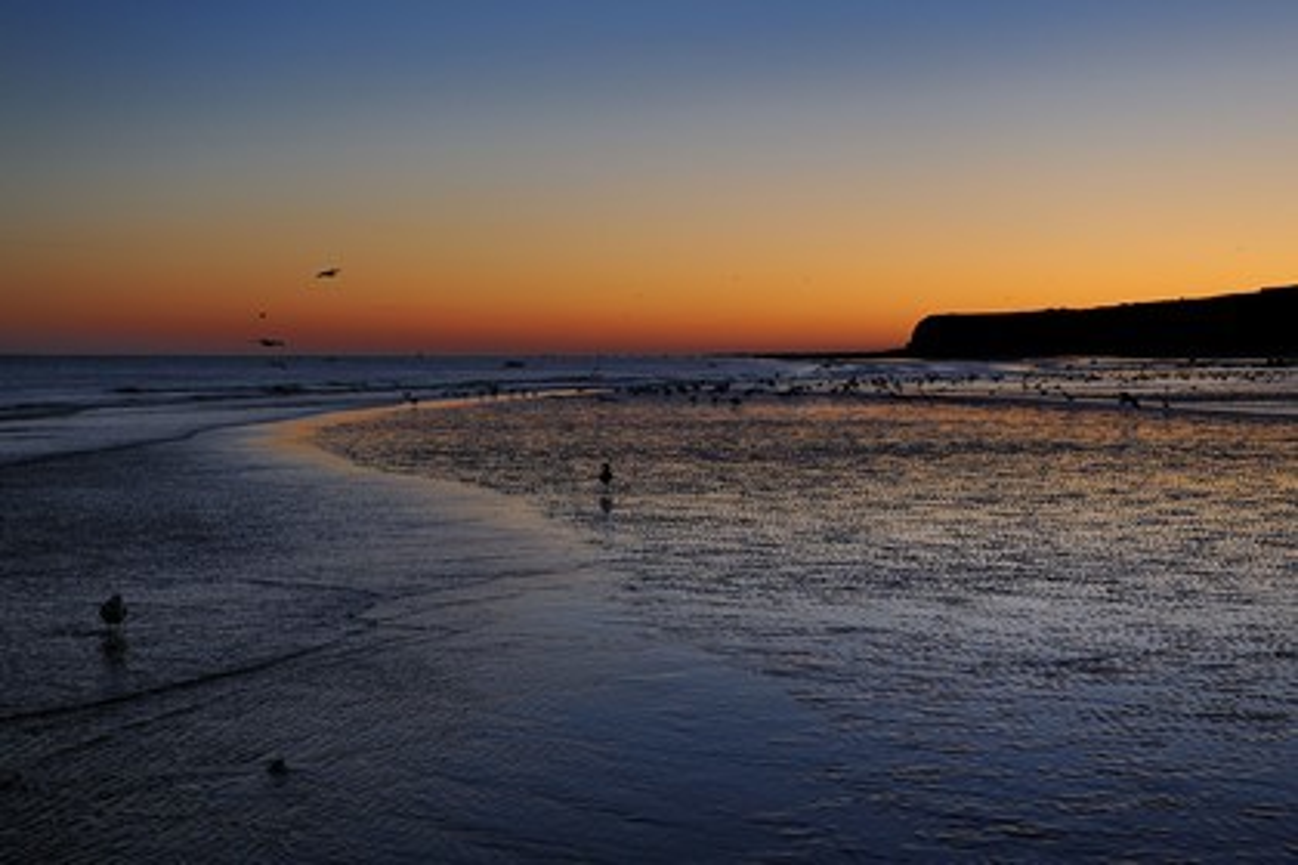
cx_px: 649
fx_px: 1983
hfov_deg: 36.2
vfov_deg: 24.6
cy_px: 432
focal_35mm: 55
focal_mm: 55
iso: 800
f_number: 3.5
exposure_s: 1/50
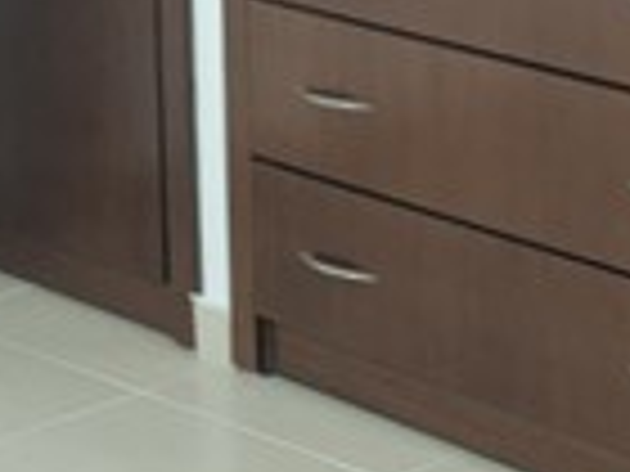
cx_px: 166
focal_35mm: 168
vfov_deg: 8.8
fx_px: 3058
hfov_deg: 11.7
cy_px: 108
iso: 2948
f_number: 1.65
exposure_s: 1/25
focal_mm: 6.11
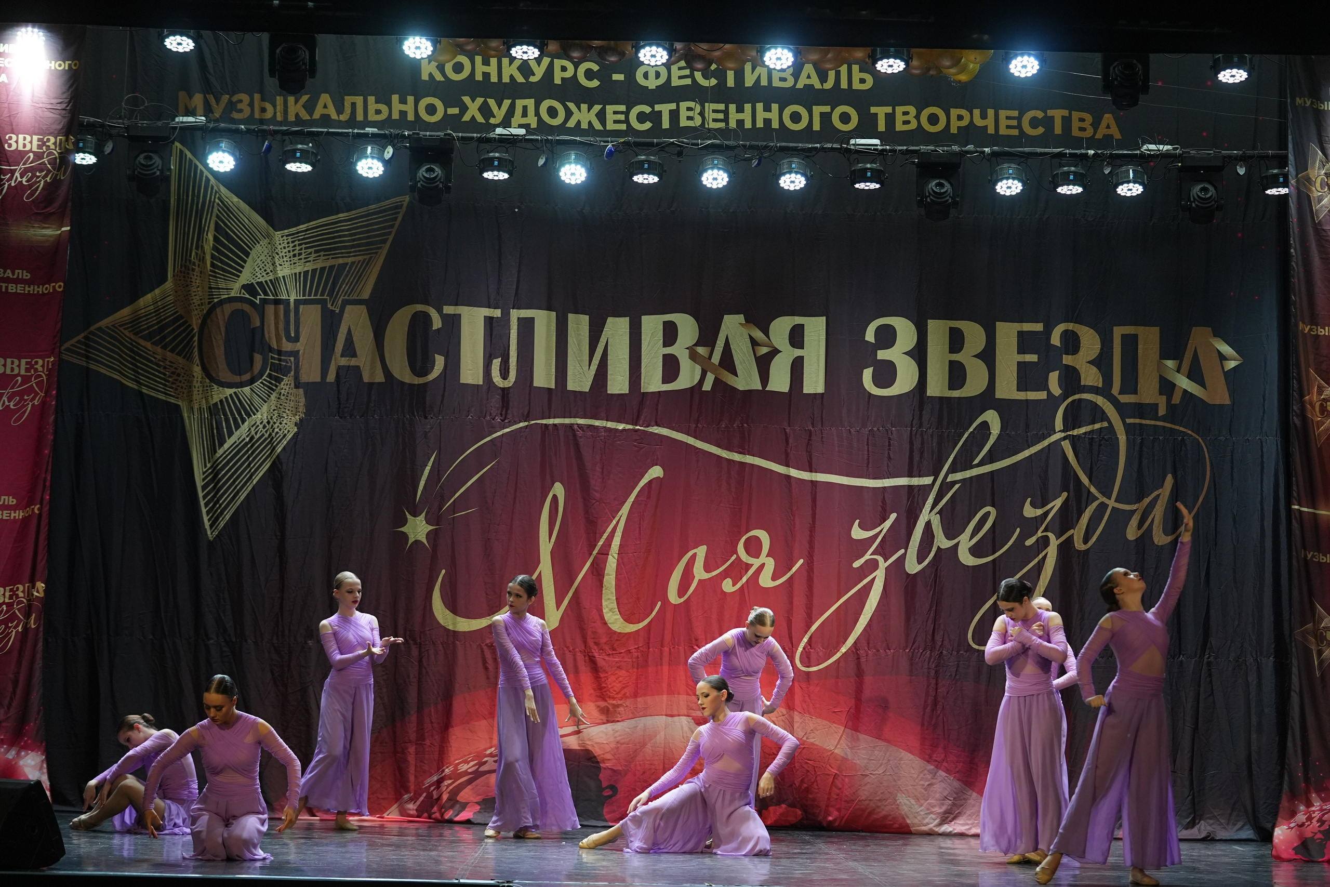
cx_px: 665
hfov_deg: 22.6
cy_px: 444
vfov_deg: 15.2
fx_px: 3325
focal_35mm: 90
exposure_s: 1/400
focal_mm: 90
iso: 1600
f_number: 2.8
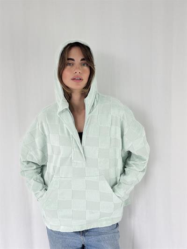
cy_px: 124
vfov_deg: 39.6
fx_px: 346
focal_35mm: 48
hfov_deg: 30.3
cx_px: 94
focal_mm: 6.76
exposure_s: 1/264
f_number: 1.78
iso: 64
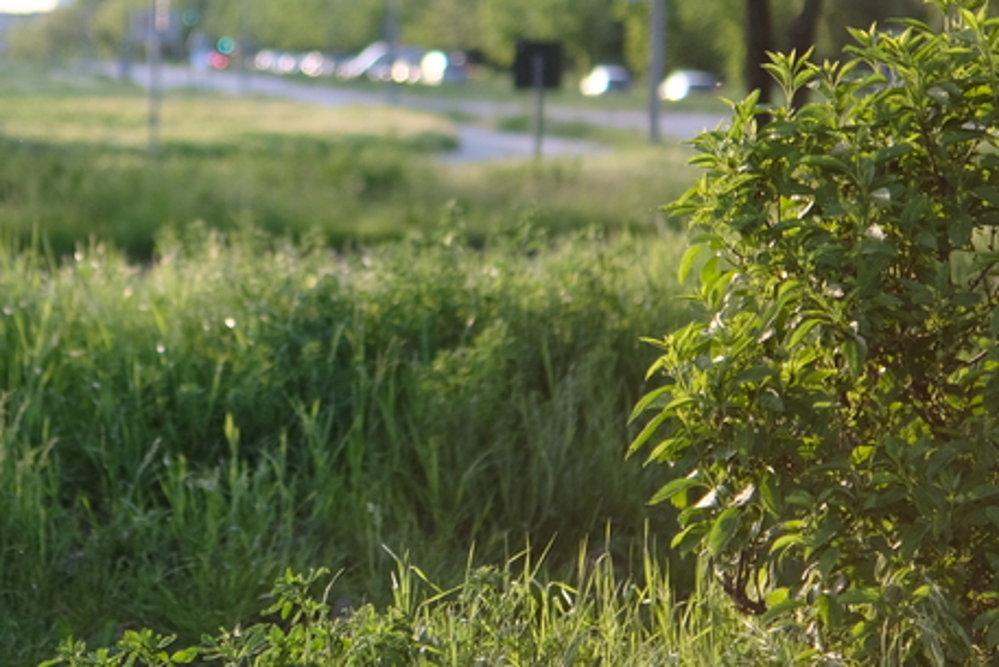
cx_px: 221
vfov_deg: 12.2
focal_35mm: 112
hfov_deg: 18.1
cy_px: 141
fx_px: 3109
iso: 320
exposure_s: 1/1600
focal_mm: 33
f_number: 1.4
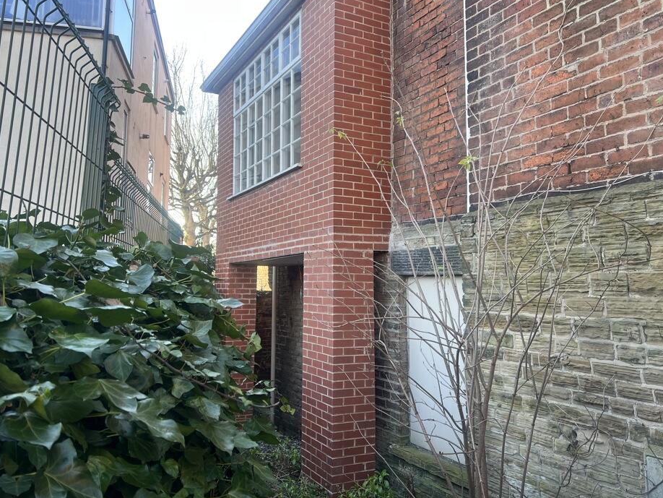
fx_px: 556
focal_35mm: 29
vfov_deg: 48.2
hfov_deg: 61.6
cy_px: 222
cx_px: 312
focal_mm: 5.7
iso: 32
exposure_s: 1/127
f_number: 1.5
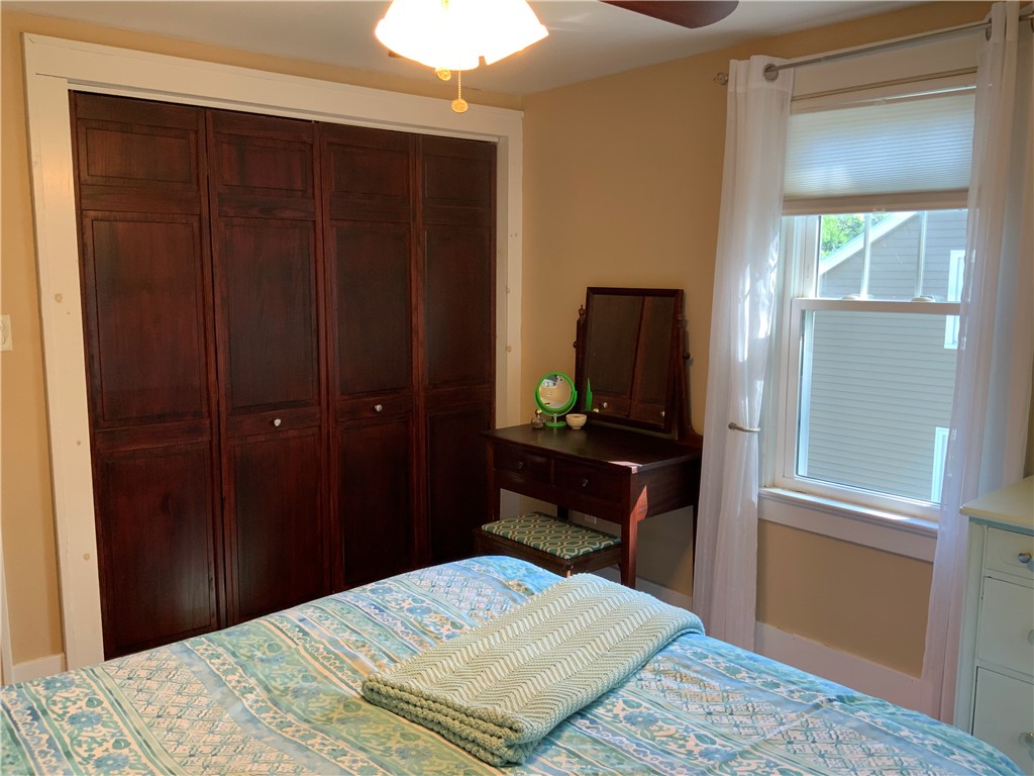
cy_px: 388
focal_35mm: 29
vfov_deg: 48.2
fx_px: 866
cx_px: 517
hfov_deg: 61.7
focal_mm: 3
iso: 50
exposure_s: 1/60
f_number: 1.8
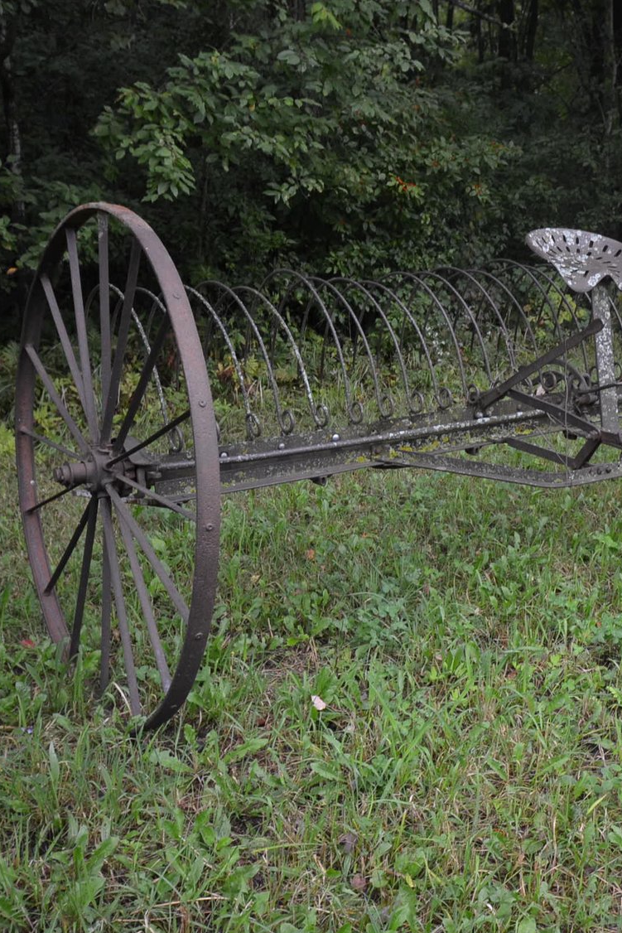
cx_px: 569
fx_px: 1062
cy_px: 469
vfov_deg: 47.4
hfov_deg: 31.0
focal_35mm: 41
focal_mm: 18
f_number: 4.2
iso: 500
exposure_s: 1/60
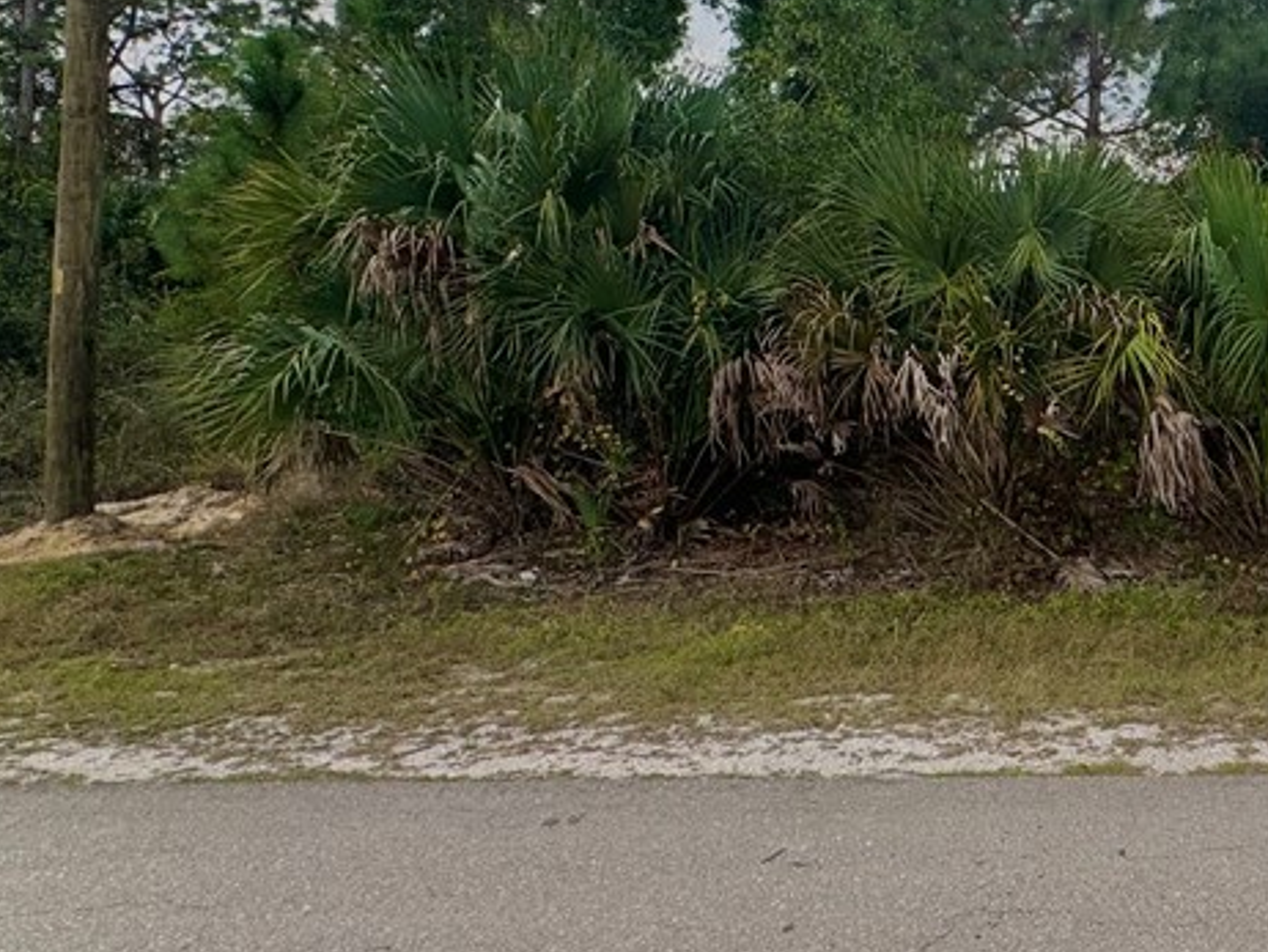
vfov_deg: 44.3
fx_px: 1136
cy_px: 263
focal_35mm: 31
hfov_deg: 47.3
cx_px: 1298
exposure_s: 1/707
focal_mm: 2.22
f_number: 2.2
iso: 40
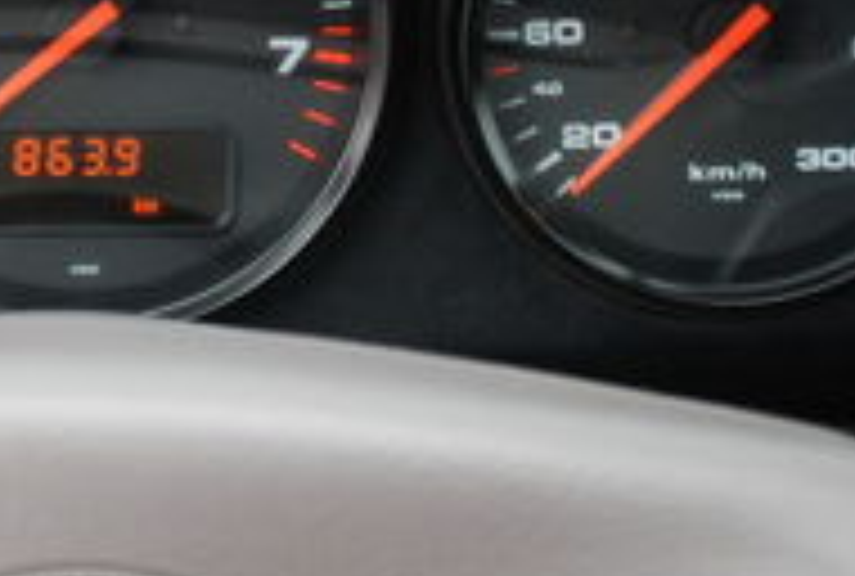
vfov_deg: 12.5
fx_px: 2597
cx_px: 63
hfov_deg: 18.3
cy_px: 38
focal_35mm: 109
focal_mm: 18
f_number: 3.5
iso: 400
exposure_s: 1/25
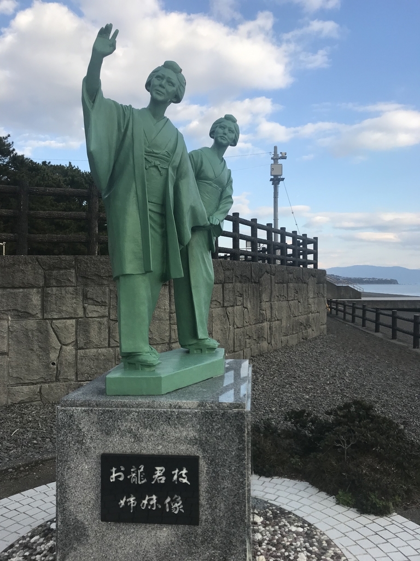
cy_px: 280
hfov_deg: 49.7
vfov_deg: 63.4
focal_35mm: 28
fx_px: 453
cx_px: 210
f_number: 1.8
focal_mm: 3.99
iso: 20
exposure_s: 1/1153
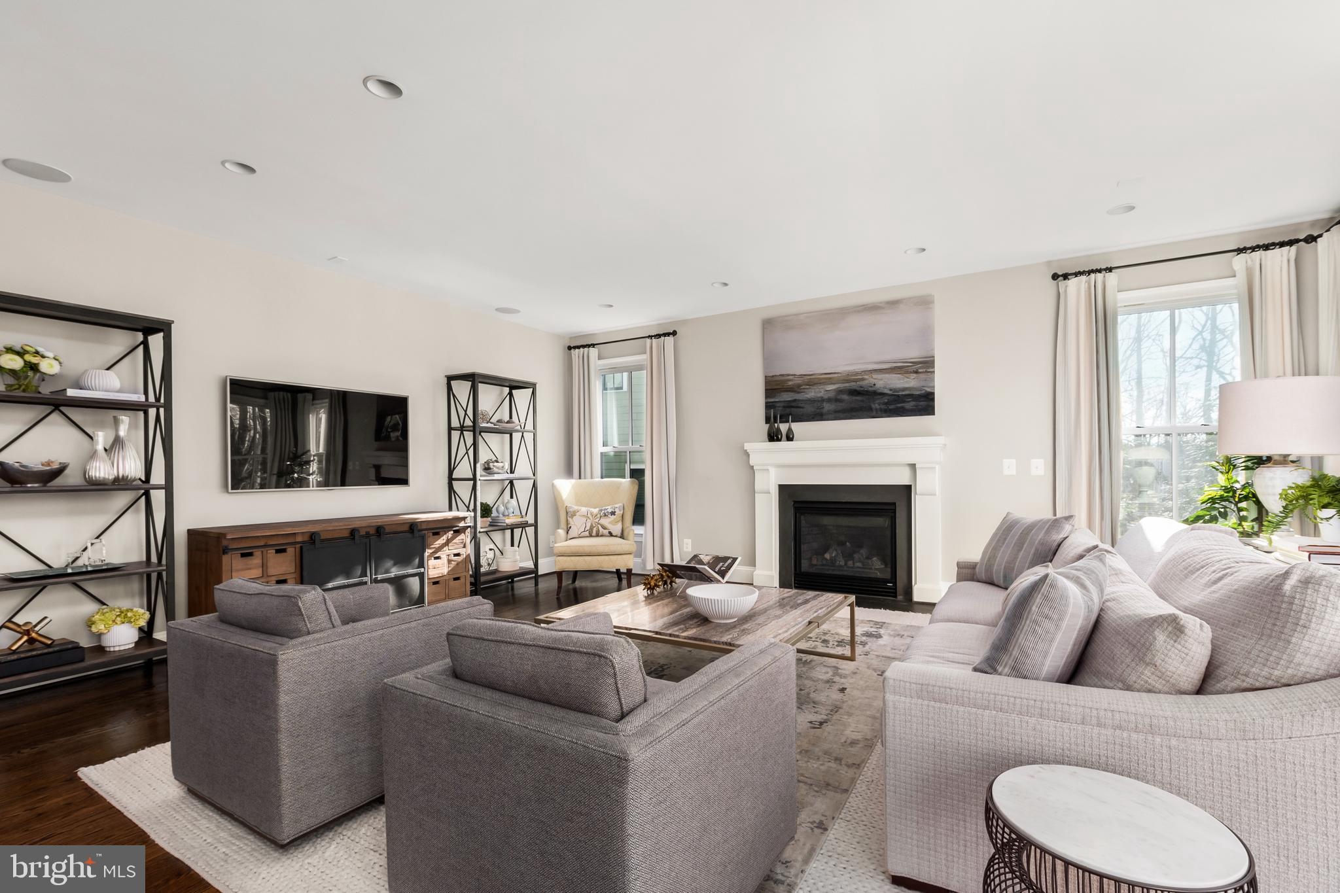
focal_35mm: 15
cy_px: 446
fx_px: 558
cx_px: 670
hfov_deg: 100.4
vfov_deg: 77.3
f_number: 8
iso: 250
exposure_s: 1/4
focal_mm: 10
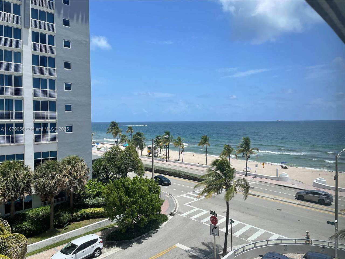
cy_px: 130
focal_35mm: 26
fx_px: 259
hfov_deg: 67.3
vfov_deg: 53.1
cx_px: 172
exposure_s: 1/1825
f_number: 1.6
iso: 32
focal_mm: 4.2
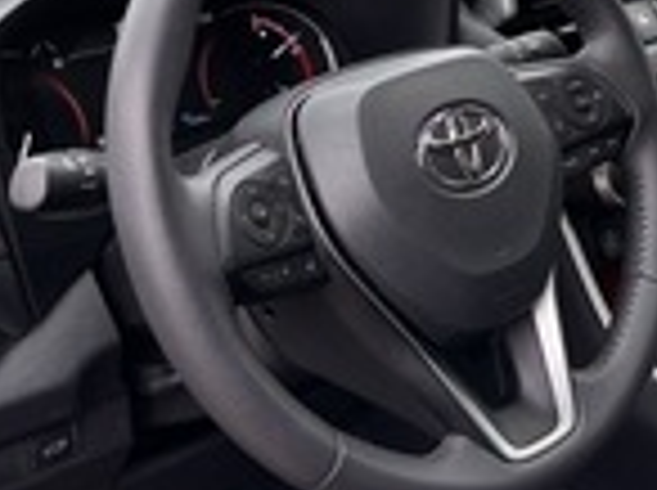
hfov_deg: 25.8
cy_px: -11
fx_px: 1421
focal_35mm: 75
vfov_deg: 19.0
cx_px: 468
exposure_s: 1/121
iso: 50
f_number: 1.6
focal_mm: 5.96
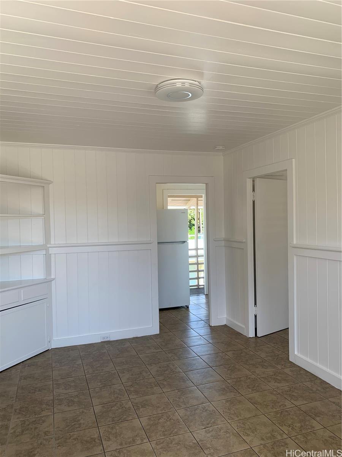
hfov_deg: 53.1
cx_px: 171
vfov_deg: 67.3
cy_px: 228
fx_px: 343
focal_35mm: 26
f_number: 1.8
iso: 25
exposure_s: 1/121
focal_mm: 4.25
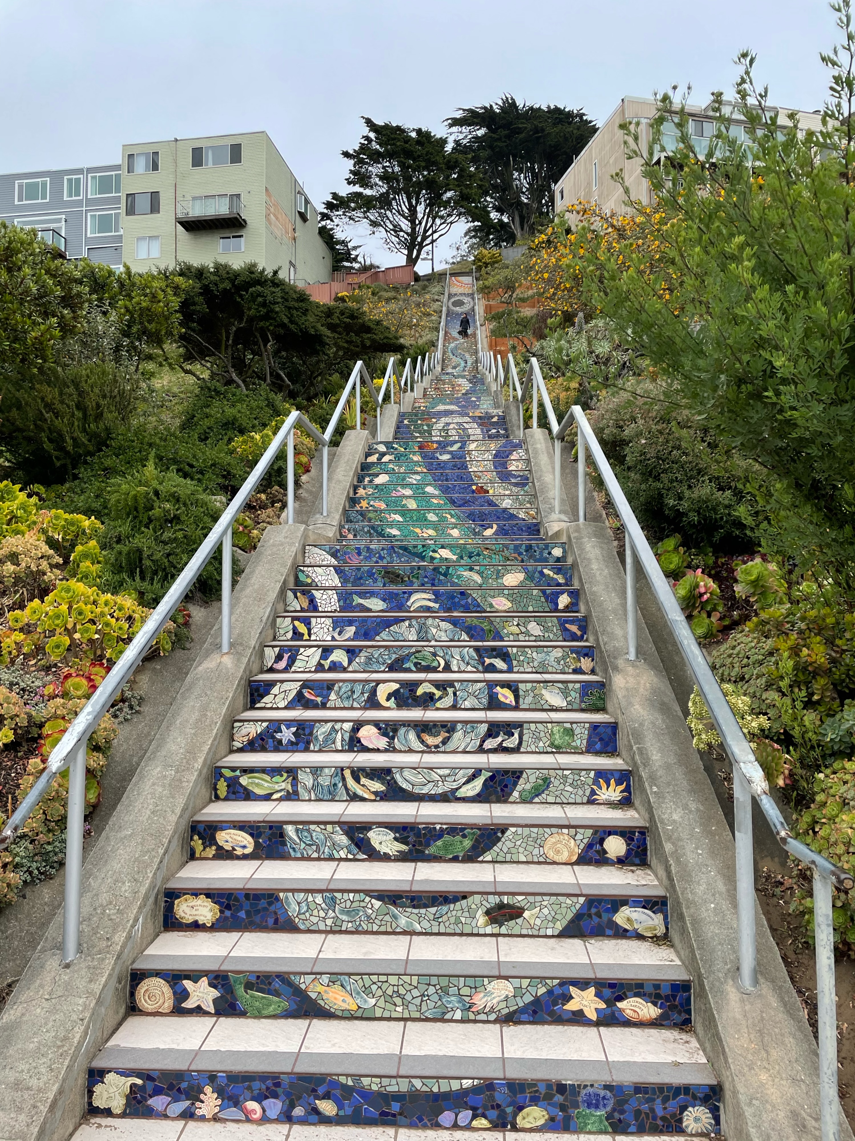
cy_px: 570
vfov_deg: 67.3
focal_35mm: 26
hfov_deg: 53.1
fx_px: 856
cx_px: 428
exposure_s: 1/473
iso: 32
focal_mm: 4.2
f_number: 1.6
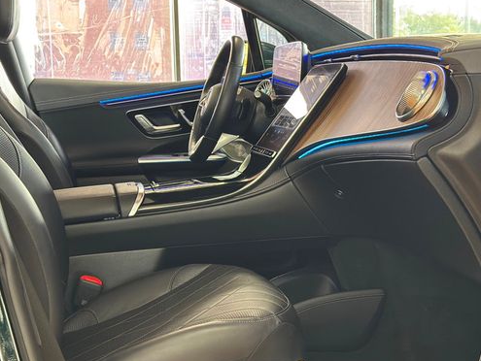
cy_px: 194
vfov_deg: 23.7
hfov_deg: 31.2
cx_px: 232
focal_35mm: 62
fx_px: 862
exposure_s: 1/60
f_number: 1.78
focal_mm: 6.86
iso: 200
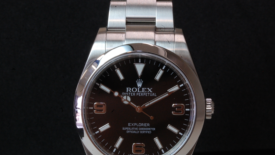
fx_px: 1035
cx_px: 137
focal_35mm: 142
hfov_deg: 15.1
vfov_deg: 8.5
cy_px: 91
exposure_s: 1/4
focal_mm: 90
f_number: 36
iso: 800
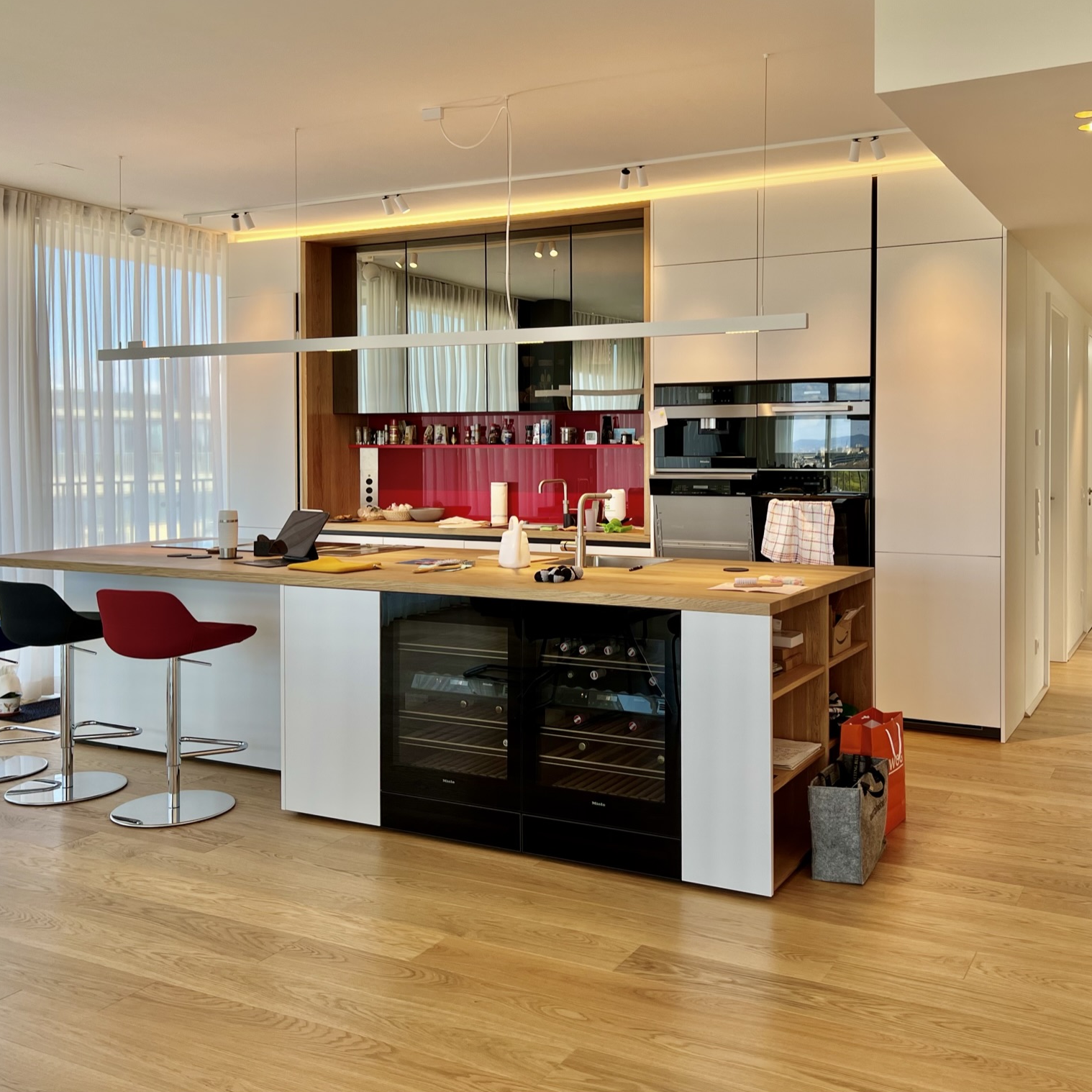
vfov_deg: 52.5
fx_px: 1106
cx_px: 652
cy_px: 548
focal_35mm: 31
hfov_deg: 52.2
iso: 40
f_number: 1.5
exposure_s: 1/258
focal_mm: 5.7
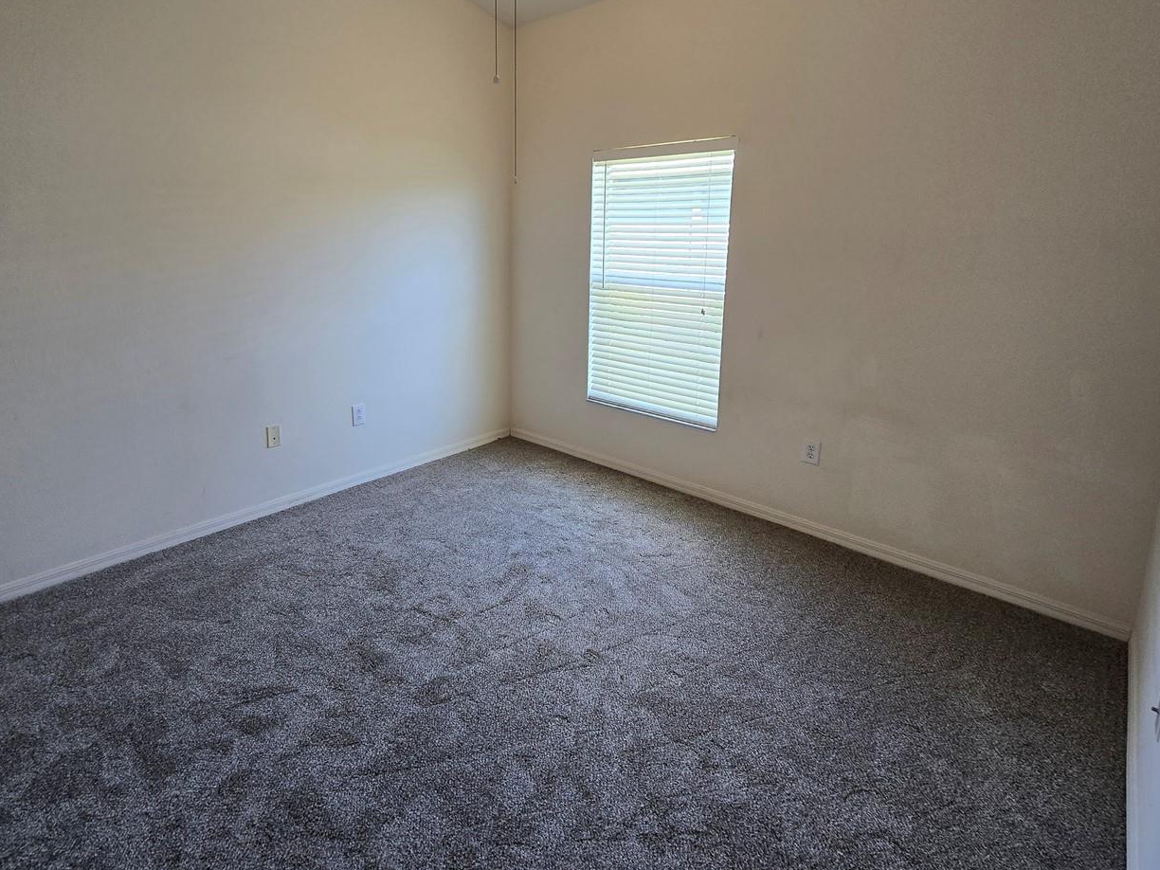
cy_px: 330
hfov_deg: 90.6
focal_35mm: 17
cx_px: 510
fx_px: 570
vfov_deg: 73.5
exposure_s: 1/60
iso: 80
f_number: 2.2
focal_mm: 2.2
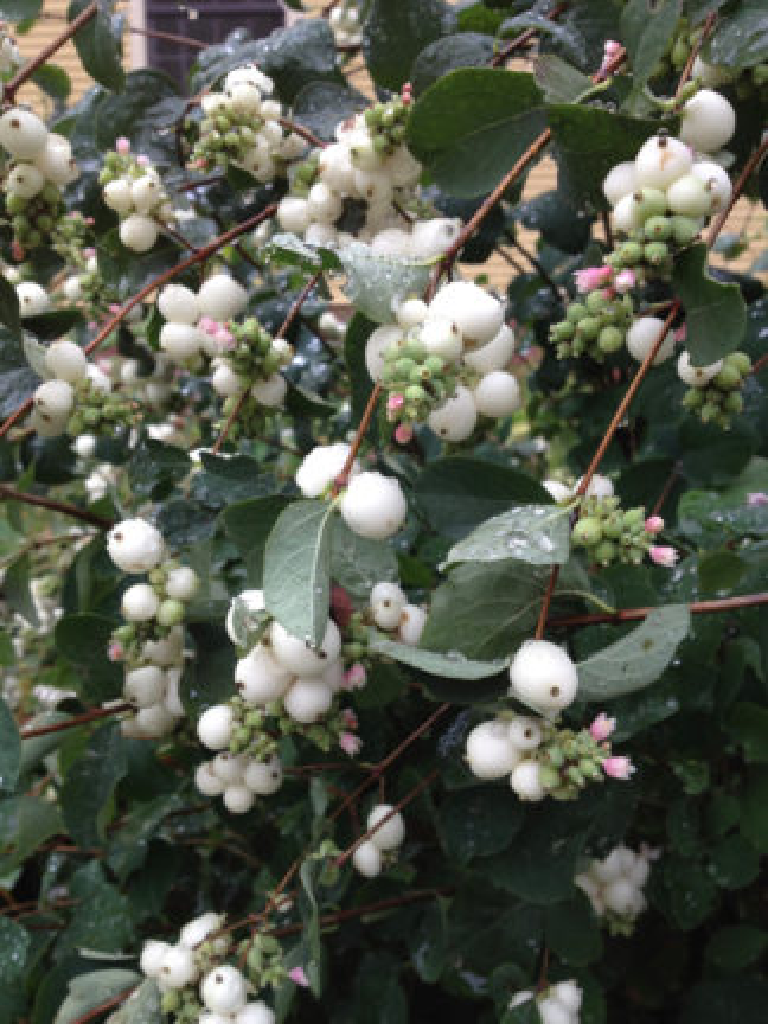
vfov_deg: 52.6
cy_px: 512
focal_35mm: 35
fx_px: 1035
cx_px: 384
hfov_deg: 40.7
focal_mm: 4.28
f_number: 2.4
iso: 50
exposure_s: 1/120
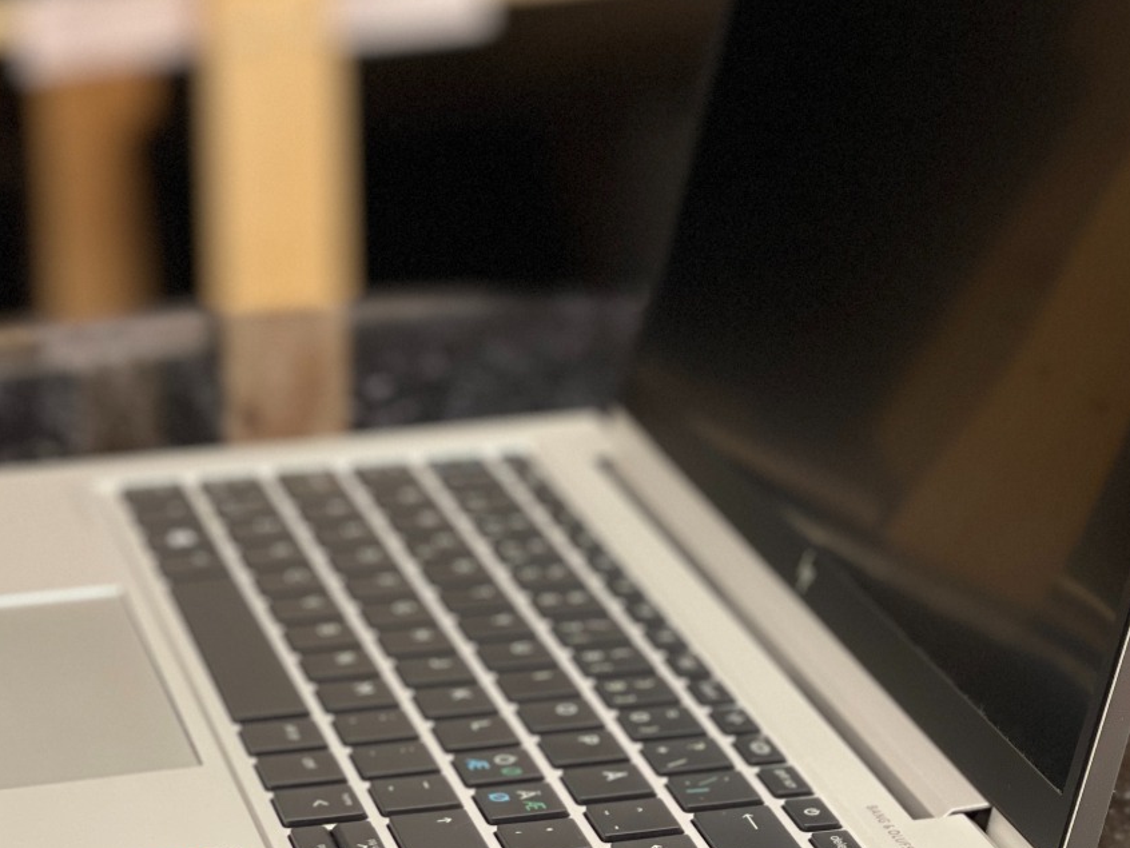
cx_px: 616
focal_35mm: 121
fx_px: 3951
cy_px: 363
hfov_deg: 16.3
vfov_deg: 12.2
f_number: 2.2
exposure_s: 1/63
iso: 250
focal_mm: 7.5
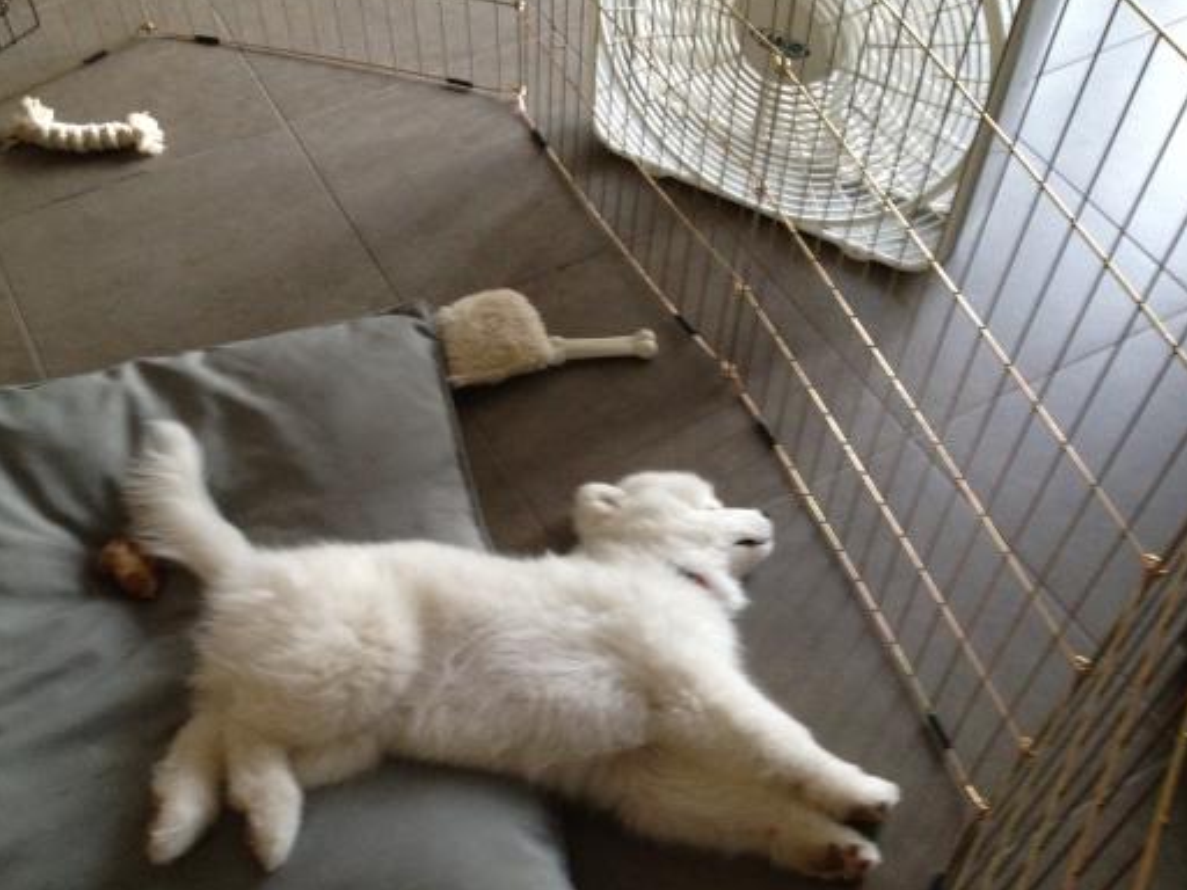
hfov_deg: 45.6
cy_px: 491
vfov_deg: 35.1
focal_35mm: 41
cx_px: 501
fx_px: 1406
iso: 250
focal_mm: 4.28
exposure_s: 1/20
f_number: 2.4
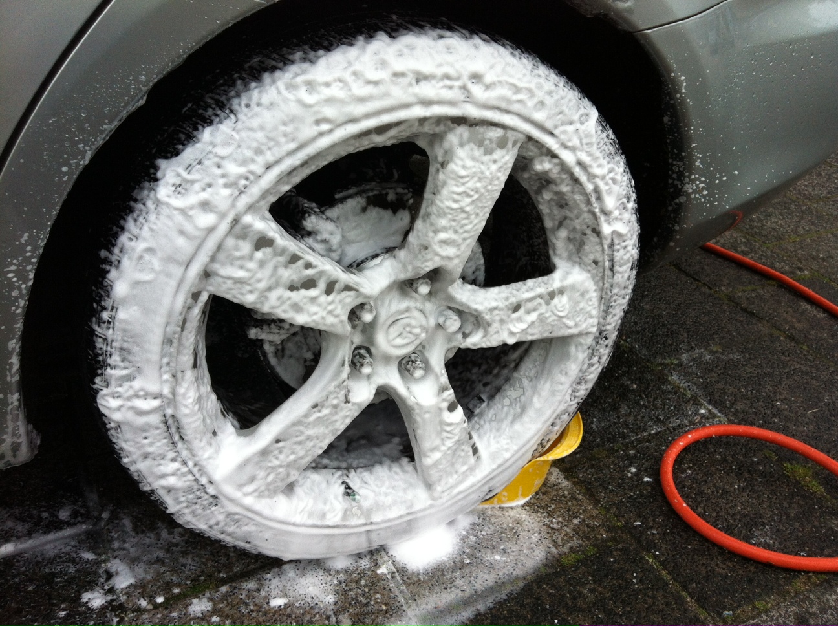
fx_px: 846
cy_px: 313
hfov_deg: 52.7
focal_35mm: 35
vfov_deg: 40.6
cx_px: 419
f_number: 2.8
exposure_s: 1/686
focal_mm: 3.85
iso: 80
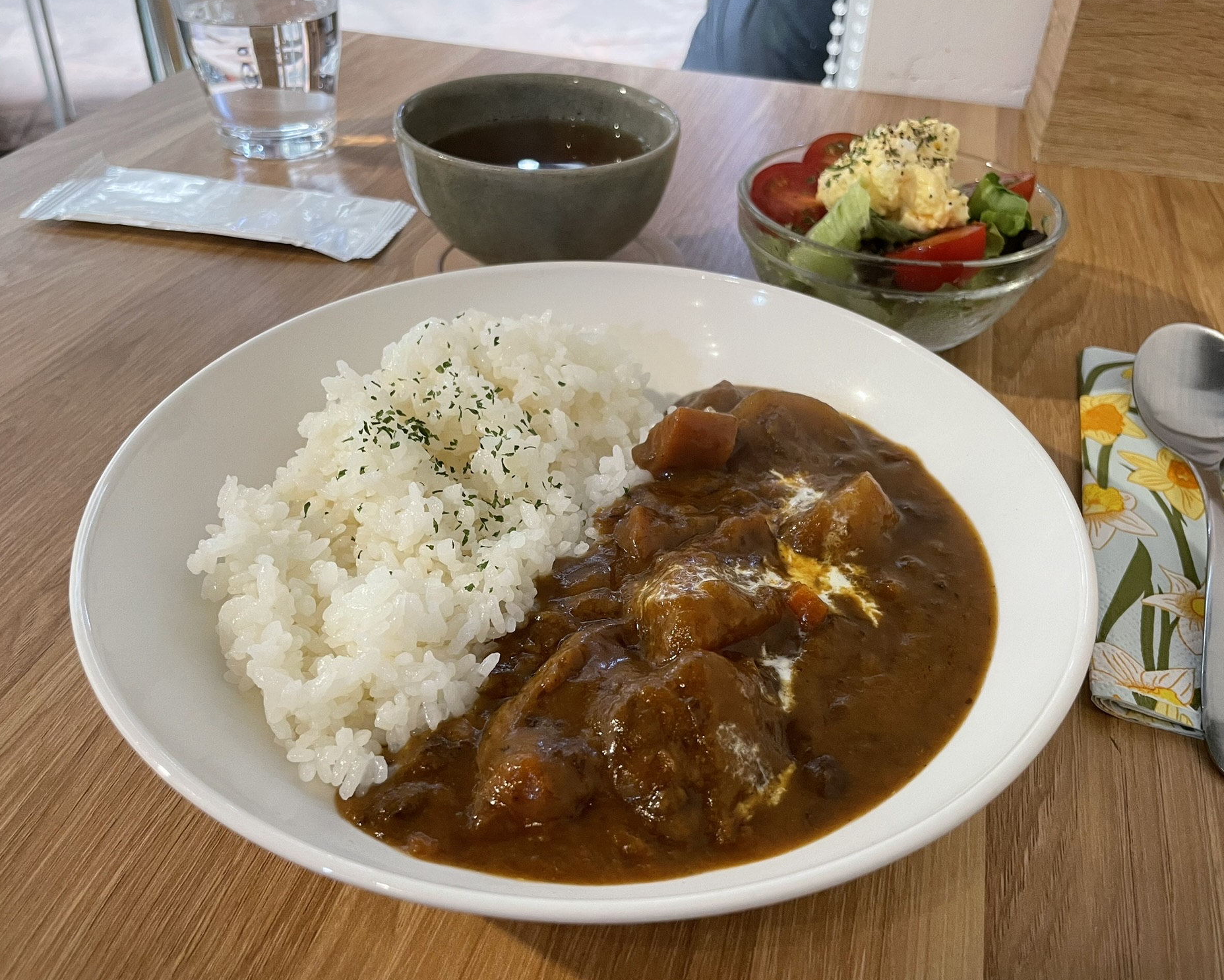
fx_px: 1014
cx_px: 617
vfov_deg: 51.5
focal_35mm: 28
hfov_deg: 62.2
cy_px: 498
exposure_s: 1/50
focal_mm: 4.2
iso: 160
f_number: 1.6
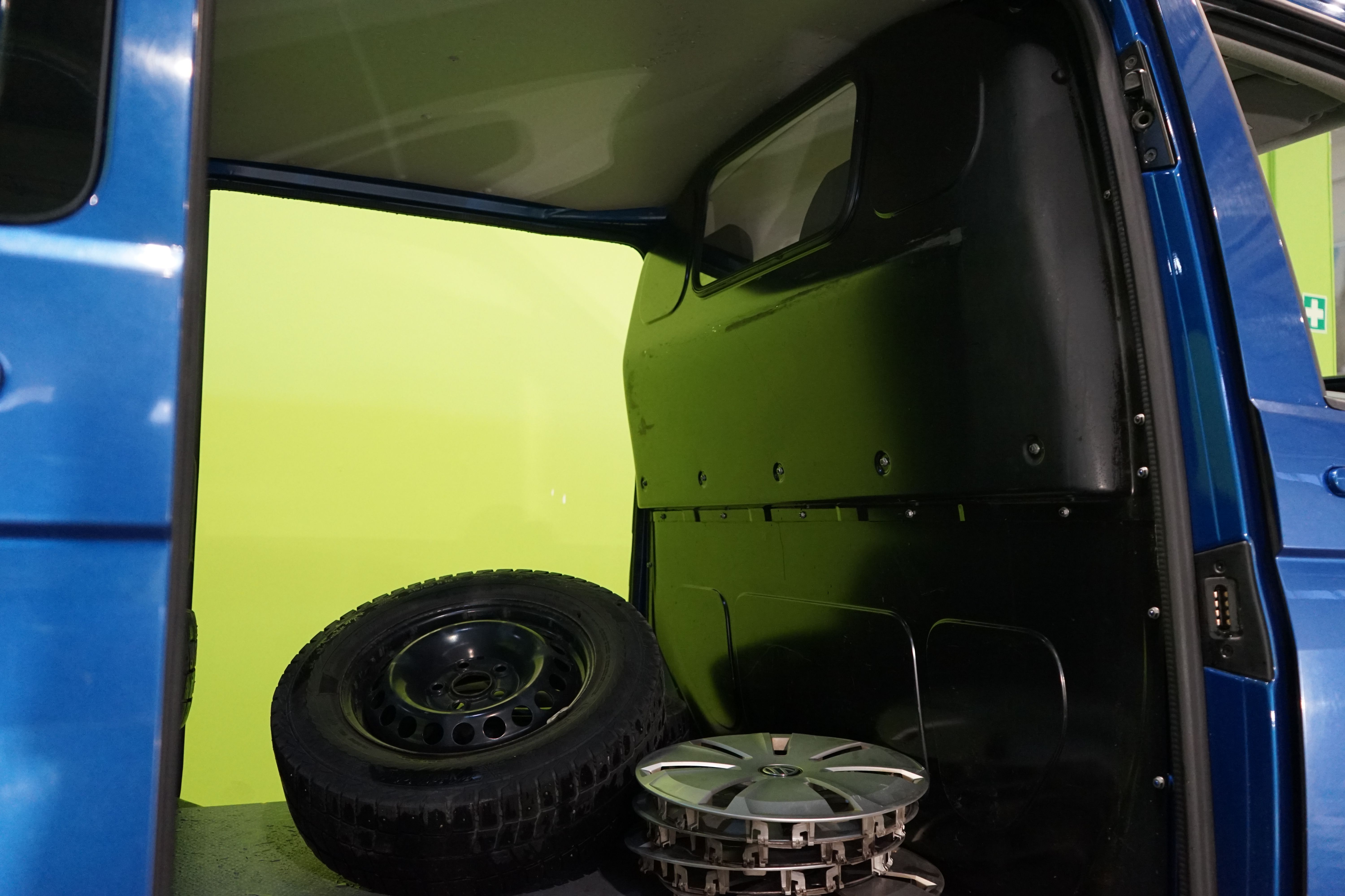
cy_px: 448
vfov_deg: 46.4
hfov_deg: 65.5
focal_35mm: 28
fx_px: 1046
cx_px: 672
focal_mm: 28
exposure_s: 1/160
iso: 3200
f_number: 3.5
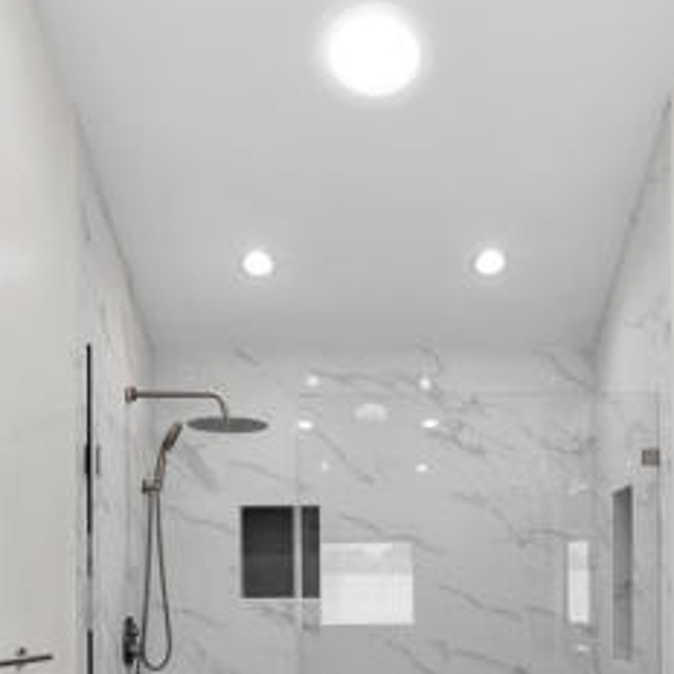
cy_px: 607
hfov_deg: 36.0
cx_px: 369
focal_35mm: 47
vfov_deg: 34.1
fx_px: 1035
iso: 250
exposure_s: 1/4
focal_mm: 20
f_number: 8
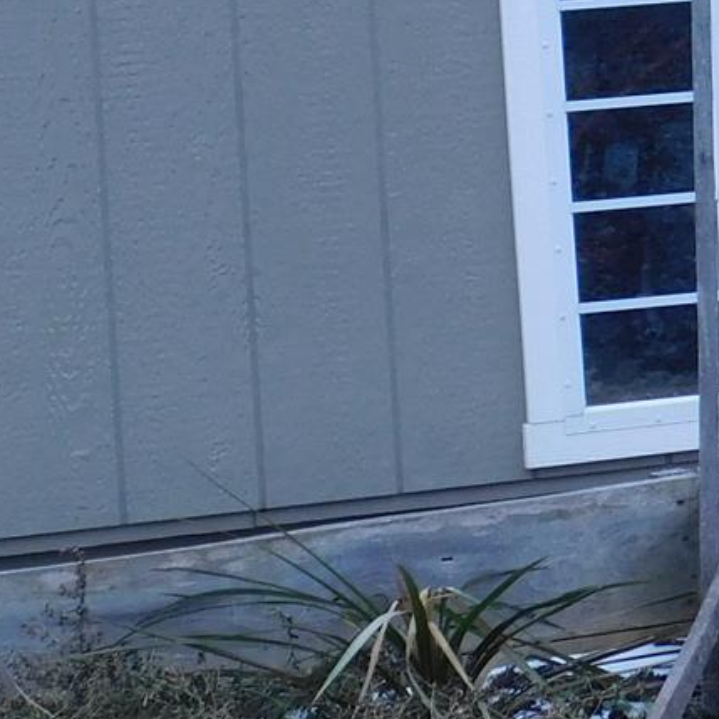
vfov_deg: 7.0
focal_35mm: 249
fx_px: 5851
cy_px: -275
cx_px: 1237
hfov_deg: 6.9
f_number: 4
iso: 125
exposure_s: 1/160
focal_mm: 10.4
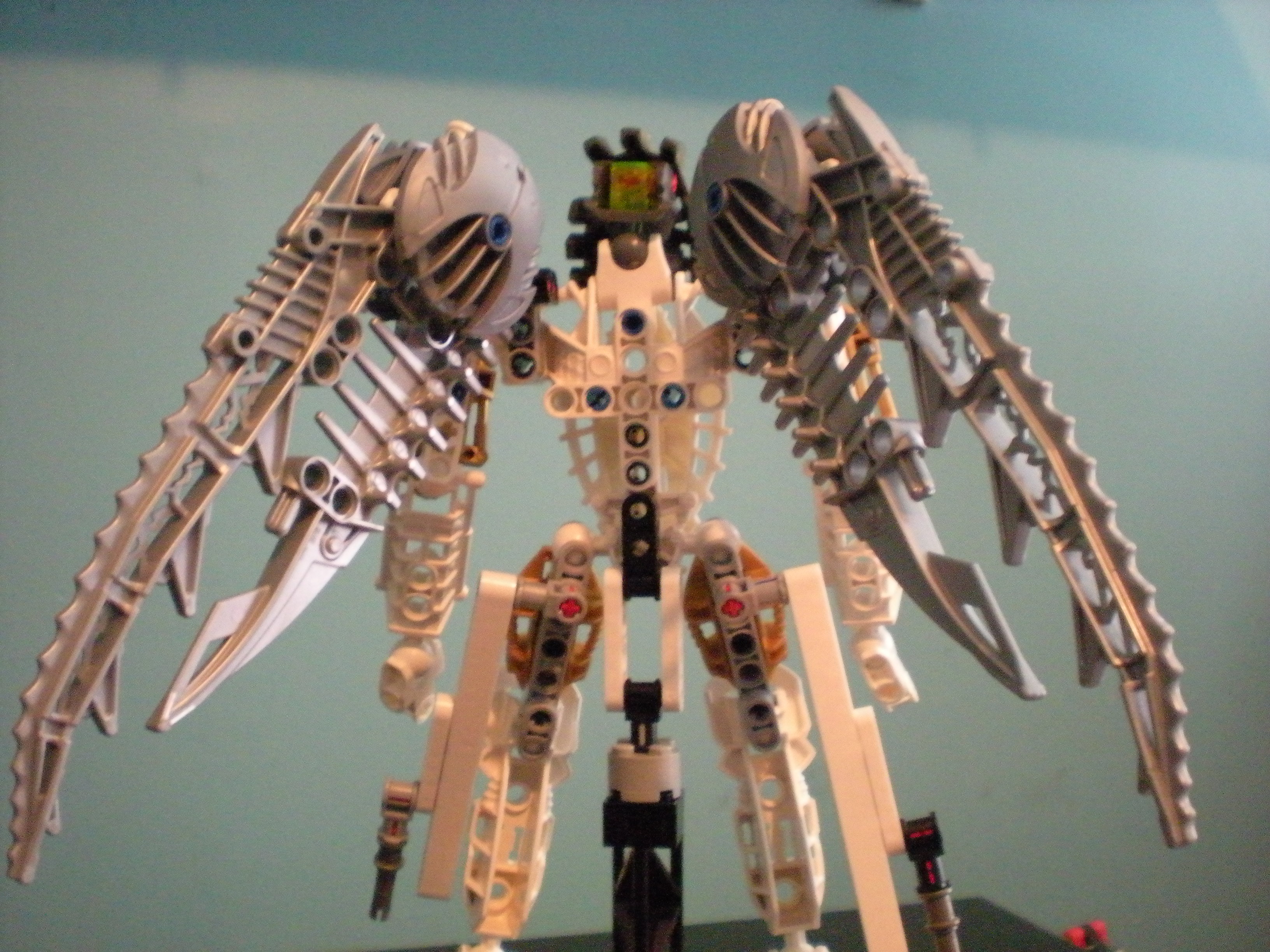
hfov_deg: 49.0
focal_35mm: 38
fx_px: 1394
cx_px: 635
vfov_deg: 37.7
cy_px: 476
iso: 800
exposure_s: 1/6.7
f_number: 3.1
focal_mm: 6.3
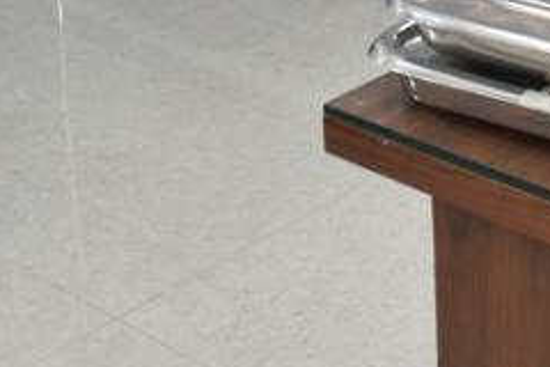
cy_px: -357
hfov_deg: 17.0
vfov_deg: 10.9
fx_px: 1757
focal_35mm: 115
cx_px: 674
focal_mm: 18
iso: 400
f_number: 4.5
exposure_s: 1/125
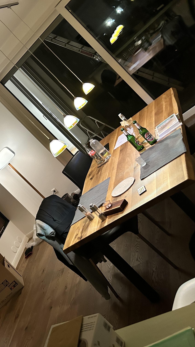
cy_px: 174
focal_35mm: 38
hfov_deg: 28.6
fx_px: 349
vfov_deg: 52.8
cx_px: -13
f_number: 1.5
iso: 400
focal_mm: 5.7
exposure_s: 1/33
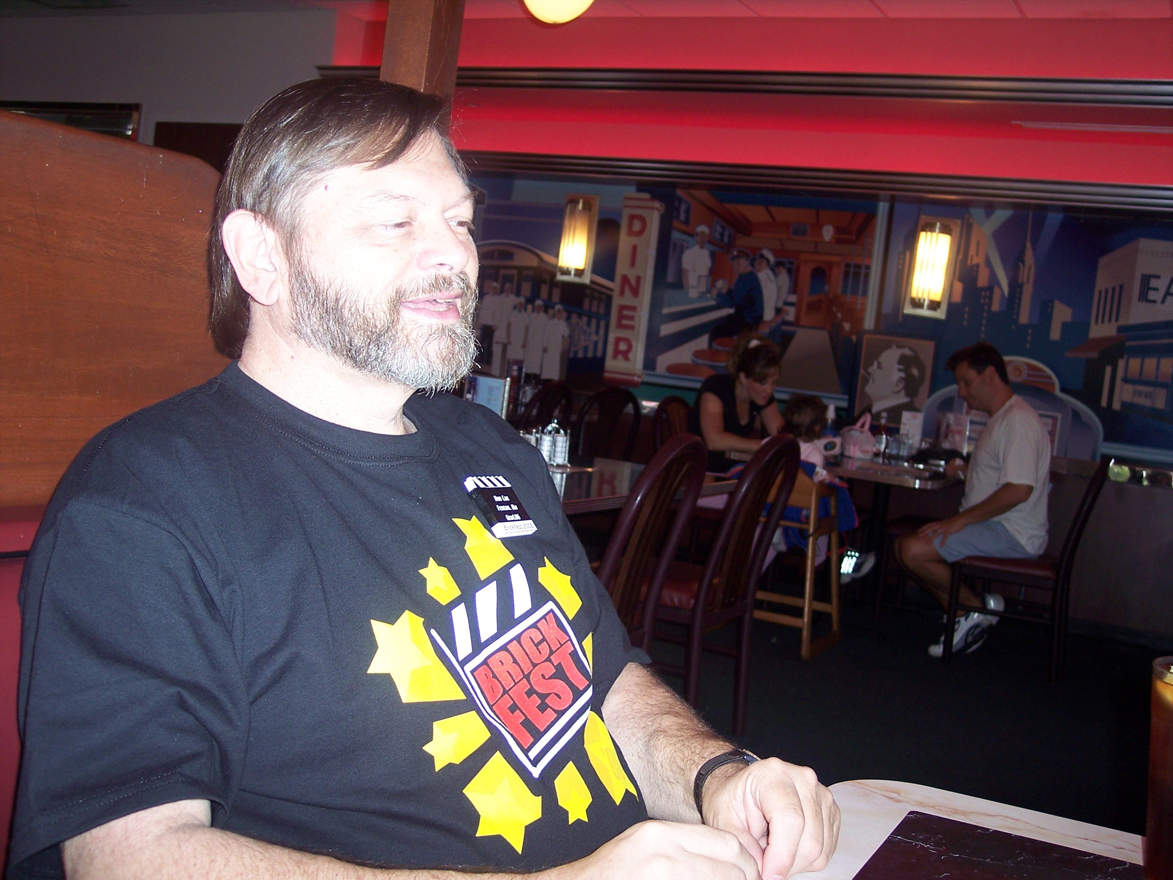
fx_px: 1322
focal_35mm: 39
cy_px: 440
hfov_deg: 47.9
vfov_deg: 36.8
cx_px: 586
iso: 100
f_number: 2.8
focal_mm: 8
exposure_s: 1/60
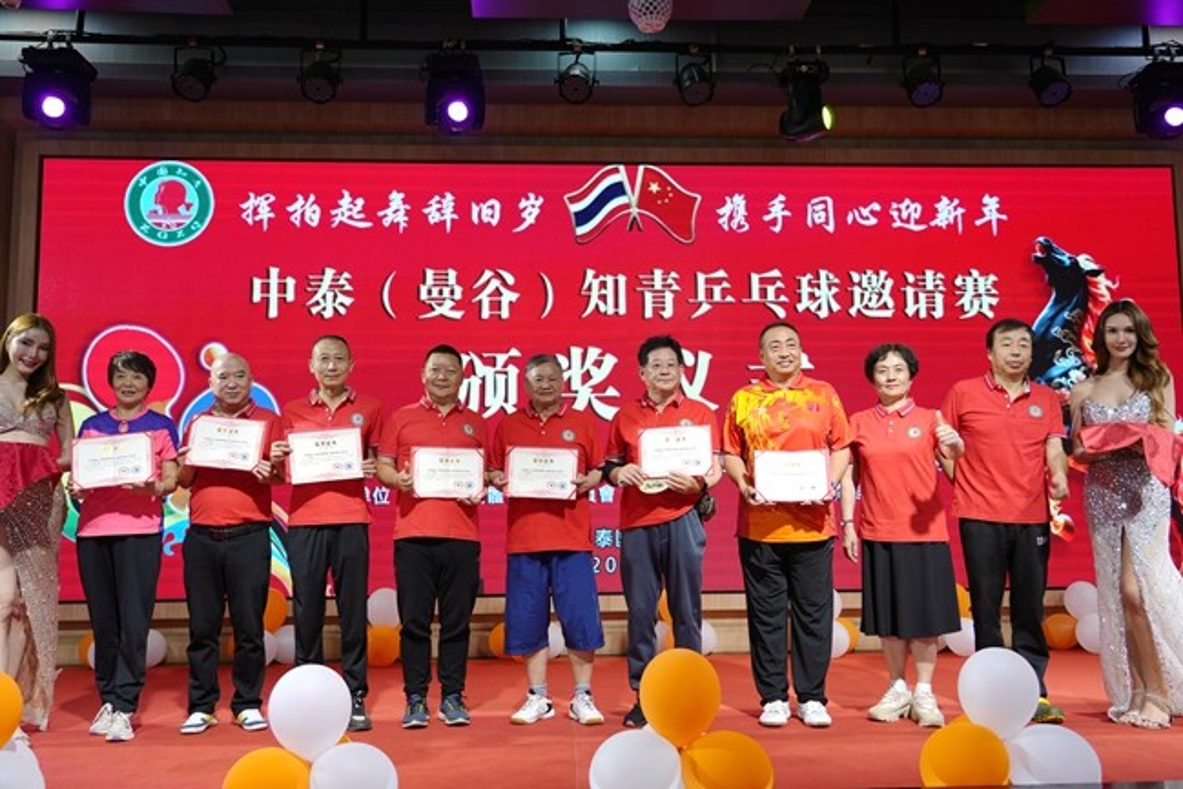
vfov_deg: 40.0
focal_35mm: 33
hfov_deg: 57.2
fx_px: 1085
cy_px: 394
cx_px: 592
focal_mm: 33
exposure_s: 1/160
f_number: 4
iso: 400
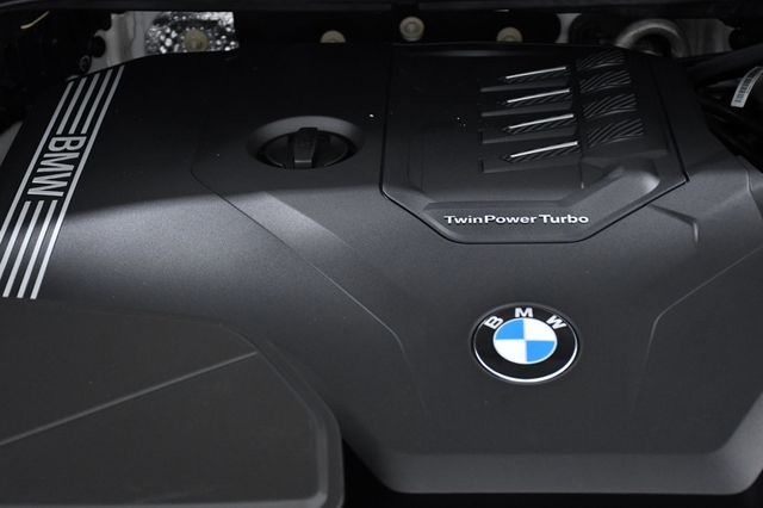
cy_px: 254
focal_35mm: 72
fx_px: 1525
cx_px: 382
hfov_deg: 28.1
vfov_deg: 18.9
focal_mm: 48
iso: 2500
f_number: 5.6
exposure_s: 1/125
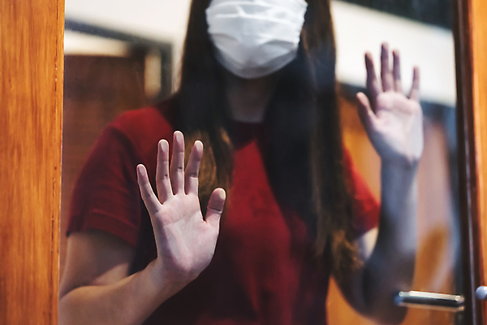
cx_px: 244
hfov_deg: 23.9
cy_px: 162
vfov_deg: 16.1
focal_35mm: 85
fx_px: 1150
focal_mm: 85
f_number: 2.8
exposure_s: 1/125
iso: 3200
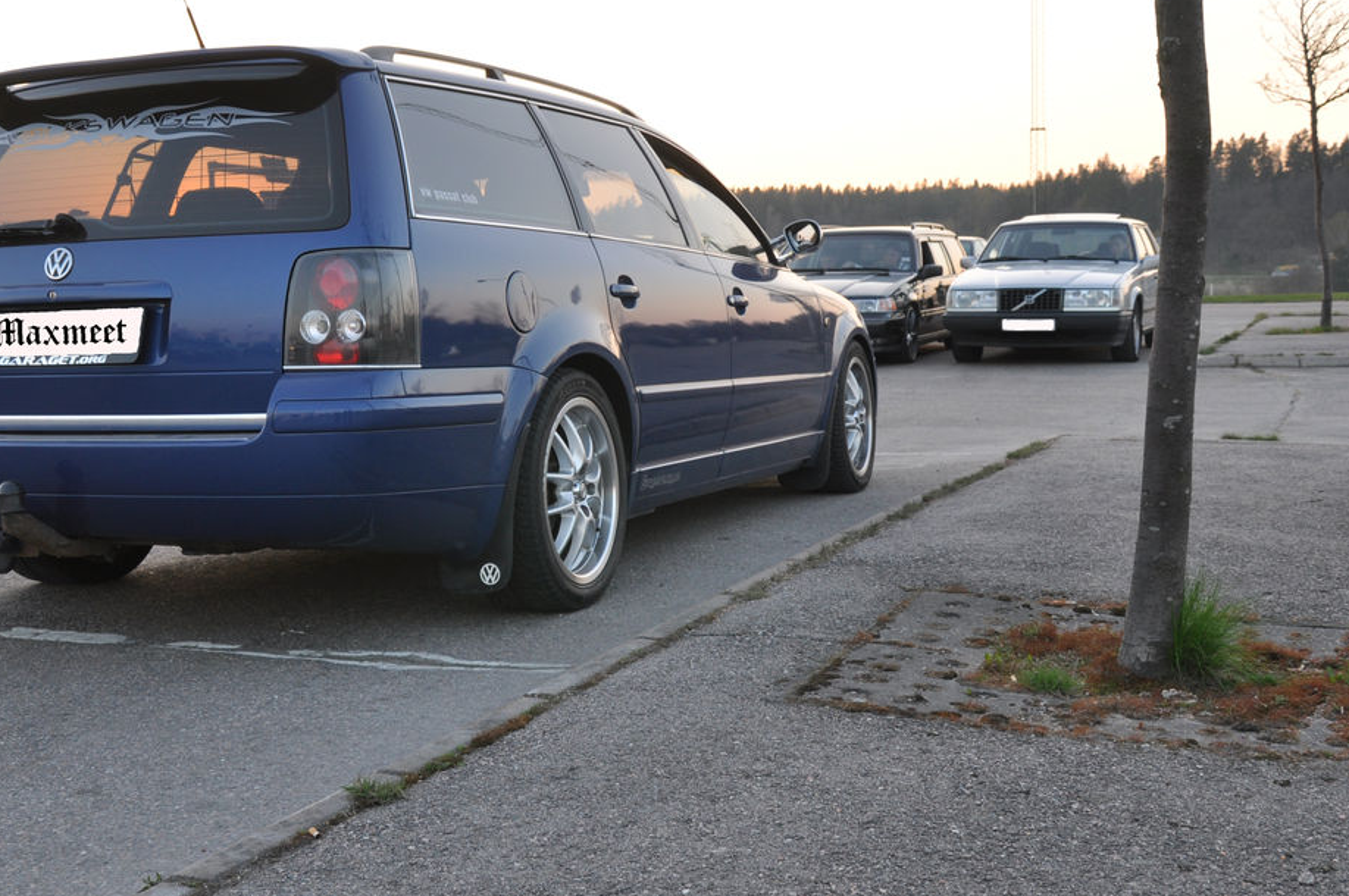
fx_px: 1722
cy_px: 344
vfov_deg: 29.1
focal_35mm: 46
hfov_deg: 42.7
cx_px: 607
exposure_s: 1/50
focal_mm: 22
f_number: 7.1
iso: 200
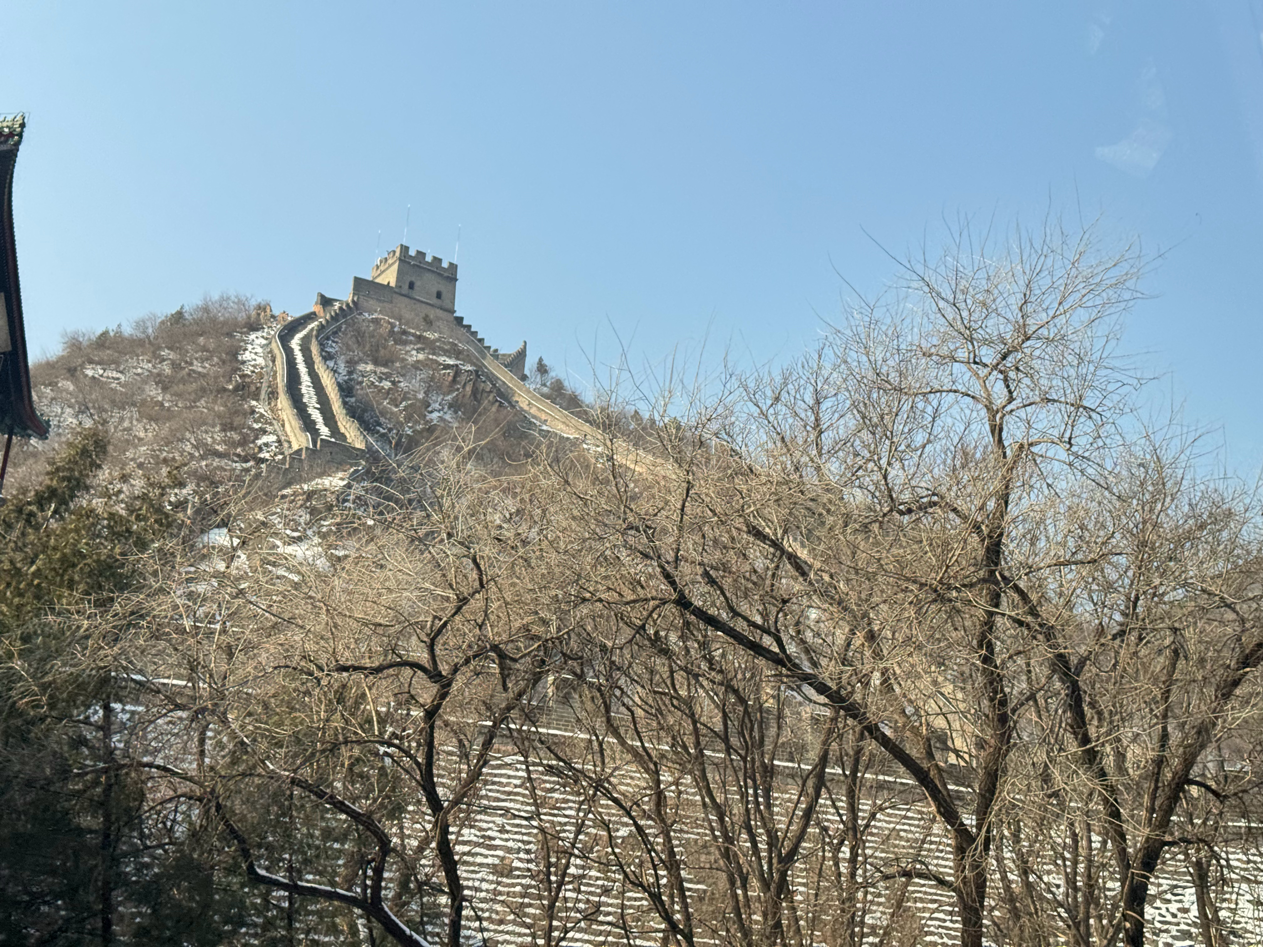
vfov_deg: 30.3
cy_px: 474
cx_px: 632
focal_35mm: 48
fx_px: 1751
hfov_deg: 39.7
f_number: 1.78
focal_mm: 6.76
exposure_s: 1/374
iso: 64
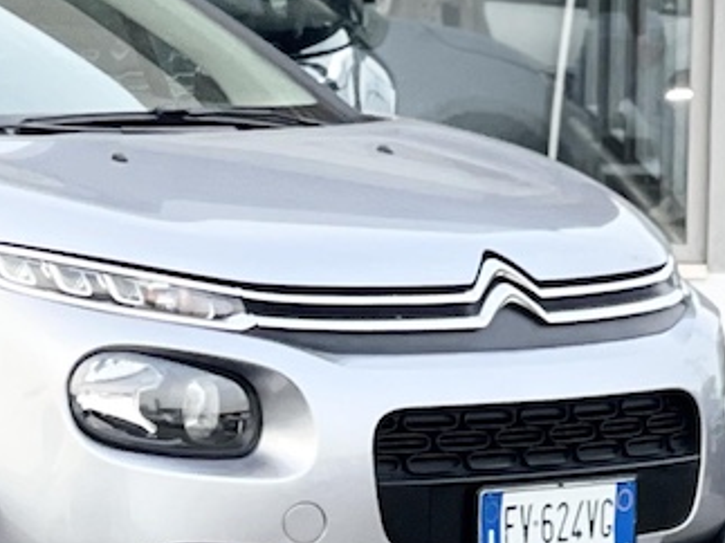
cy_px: 311
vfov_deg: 6.0
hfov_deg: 7.9
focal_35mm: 247
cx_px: -261
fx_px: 5171
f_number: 2.2
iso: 80
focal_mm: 7.5
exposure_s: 1/121
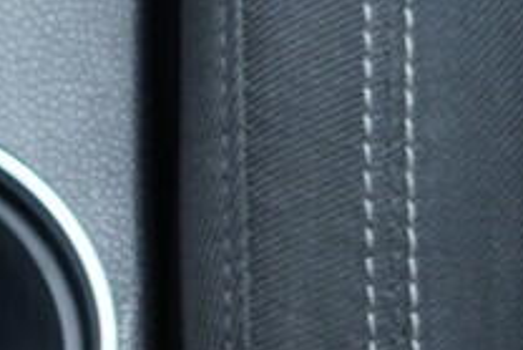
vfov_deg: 5.5
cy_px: 18
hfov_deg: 8.0
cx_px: -405
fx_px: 3620
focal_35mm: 249
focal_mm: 24
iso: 400
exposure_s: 1/40
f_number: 2.8
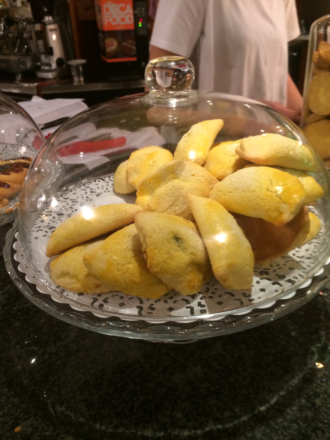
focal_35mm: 29
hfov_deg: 48.2
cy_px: 220
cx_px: 165
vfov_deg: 61.7
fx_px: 369
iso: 250
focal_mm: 4.15
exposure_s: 1/33
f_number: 2.2
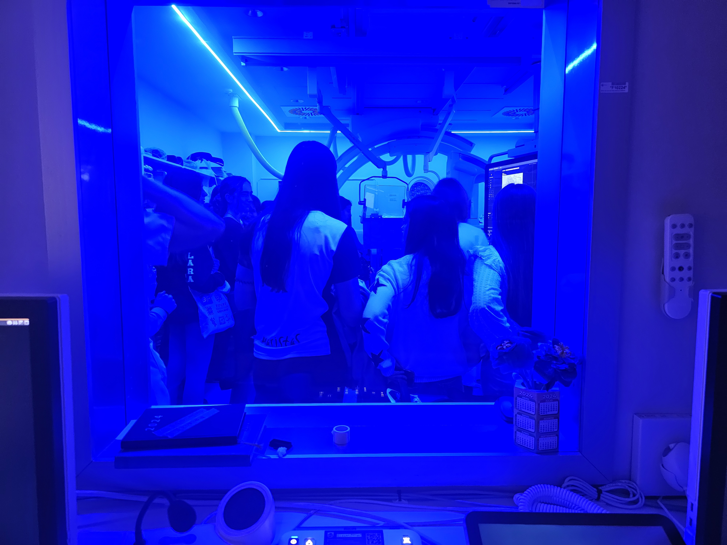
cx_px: 364
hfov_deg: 73.9
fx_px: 483
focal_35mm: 23
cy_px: 272
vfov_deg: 58.9
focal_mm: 6.3
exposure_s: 1/33
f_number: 1.7
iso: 500
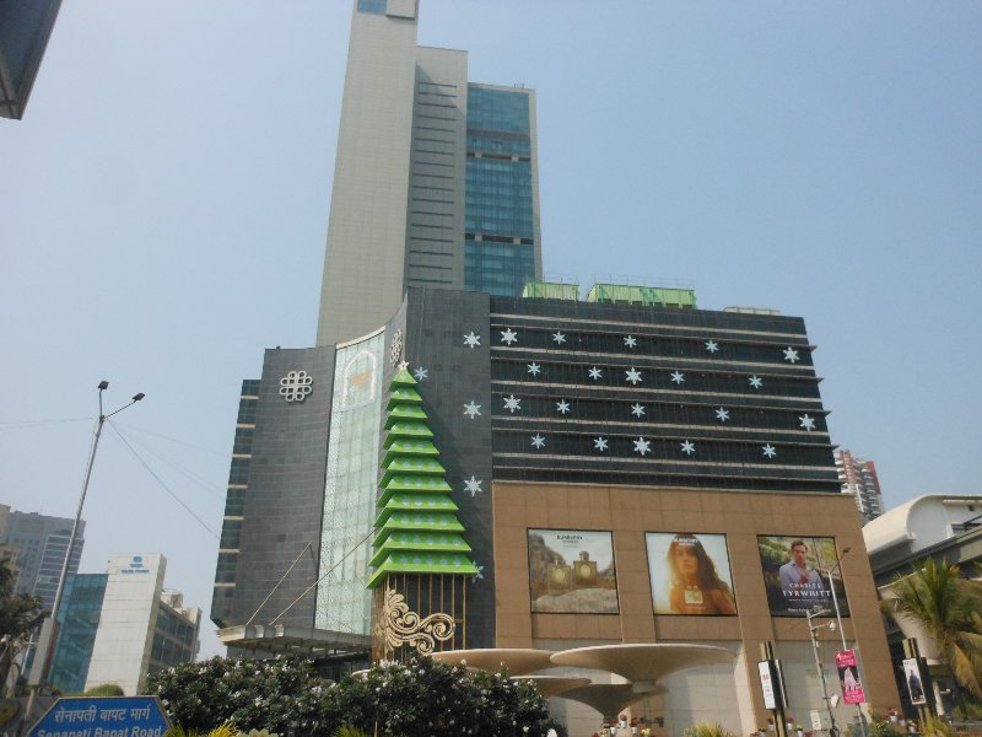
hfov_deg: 63.4
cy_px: 368
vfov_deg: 49.7
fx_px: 794
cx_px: 491
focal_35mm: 28
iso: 400
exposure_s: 1/640
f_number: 10.4
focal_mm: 5
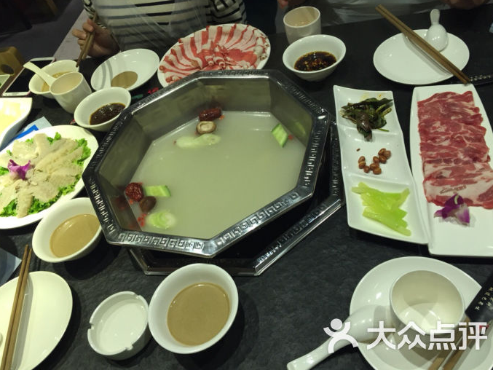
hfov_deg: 60.0
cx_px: 251
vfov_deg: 46.8
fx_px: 427
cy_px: 182
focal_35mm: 30
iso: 64
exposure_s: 1/30
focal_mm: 4.15
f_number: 2.2
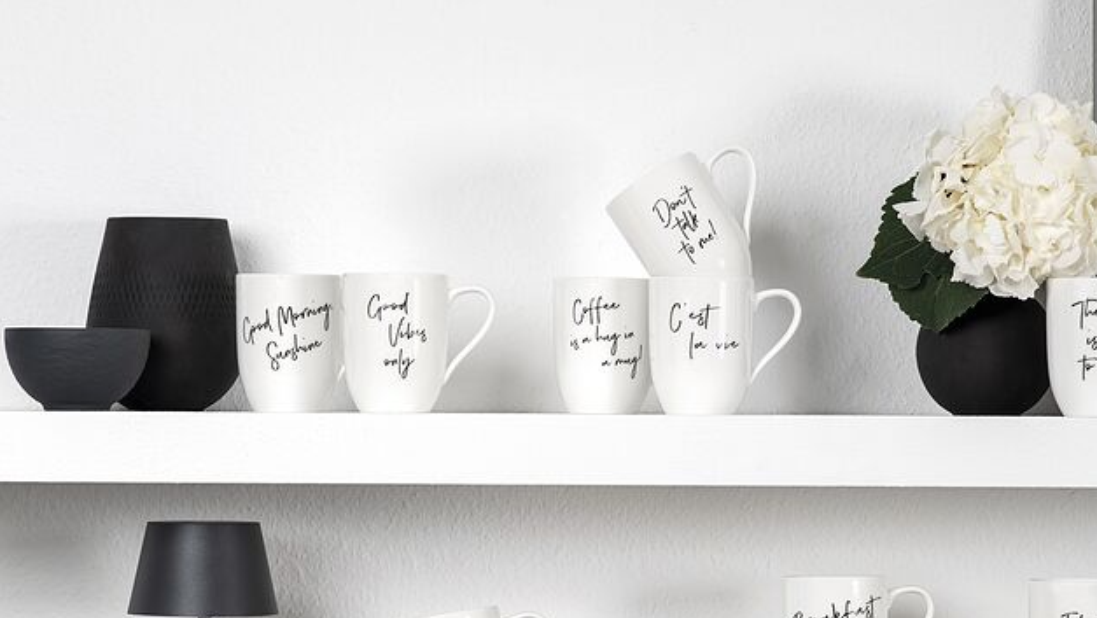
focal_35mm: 152
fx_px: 4422
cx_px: 615
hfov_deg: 14.1
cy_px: 473
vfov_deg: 8.0
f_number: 6.3
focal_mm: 105
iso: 100
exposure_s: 1/8
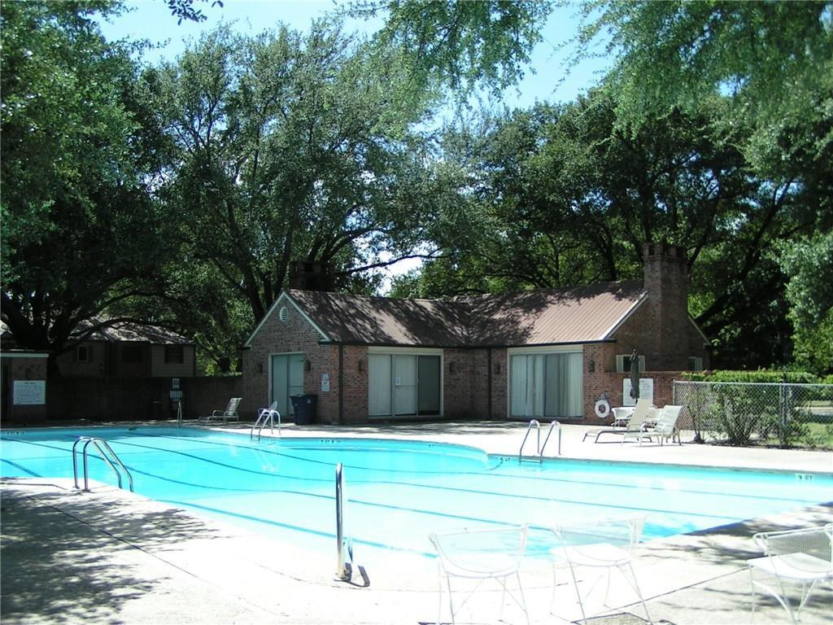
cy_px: 312
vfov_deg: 37.7
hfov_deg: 49.0
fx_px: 914
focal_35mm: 38
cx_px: 416
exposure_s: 1/800
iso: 80
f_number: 3.2
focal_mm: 5.8
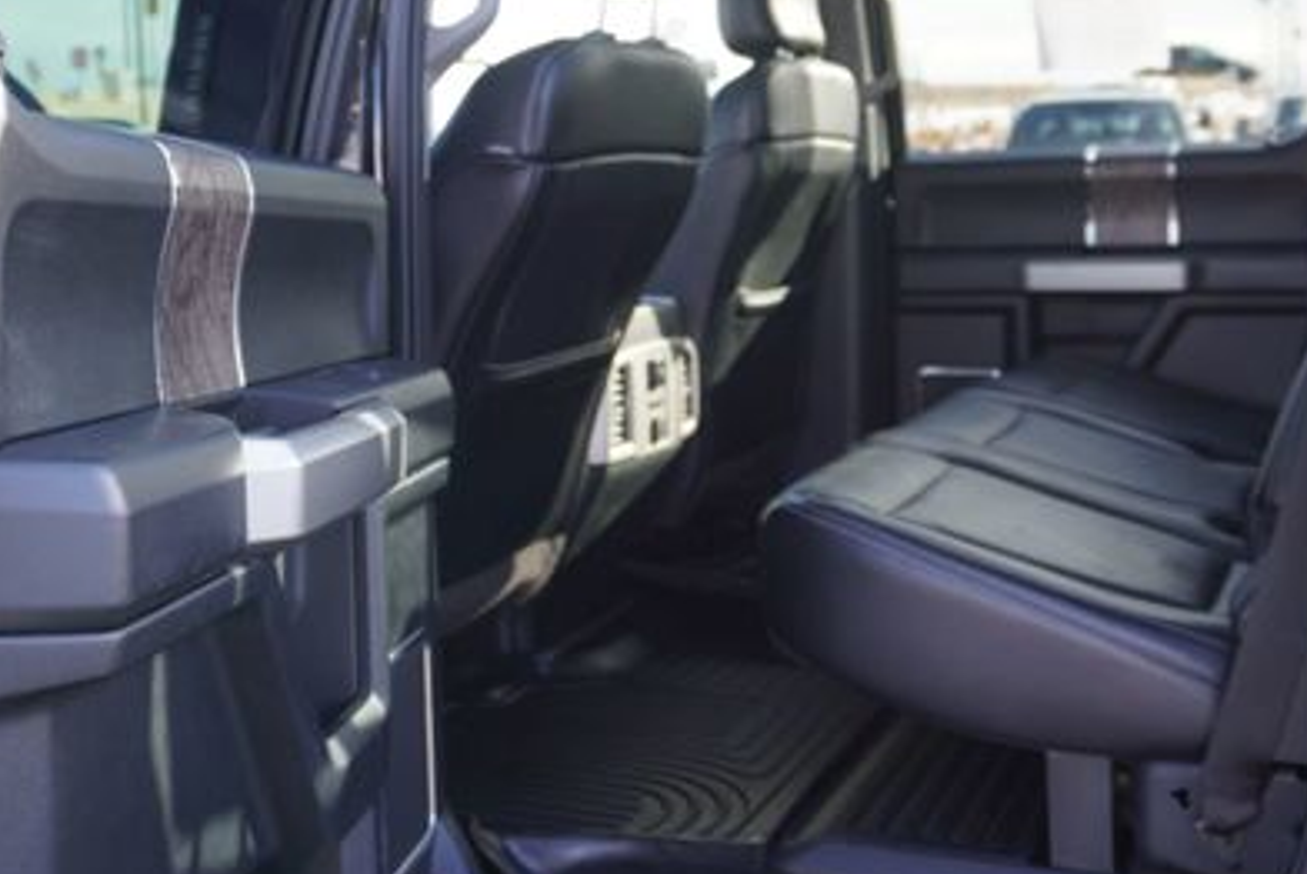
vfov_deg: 27.3
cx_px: 500
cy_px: 247
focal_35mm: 49
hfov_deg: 40.1
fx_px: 1780
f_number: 4
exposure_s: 1/60
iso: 100
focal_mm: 20
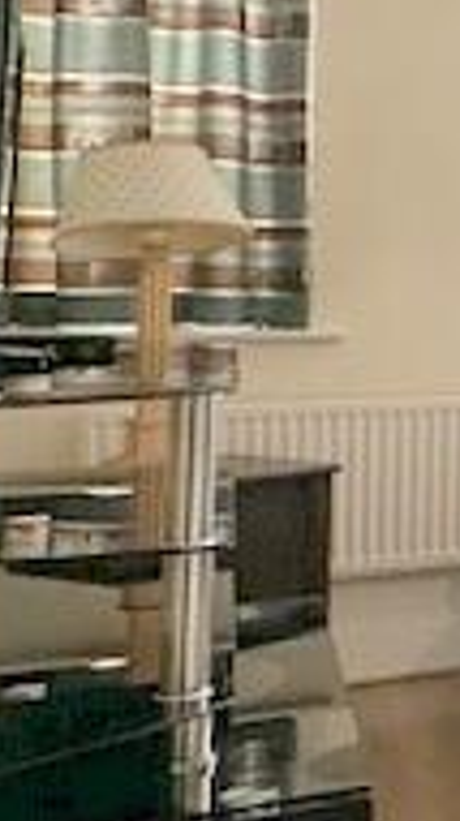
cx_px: 1328
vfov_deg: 32.6
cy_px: 288
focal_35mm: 64
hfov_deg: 11.7
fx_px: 1392
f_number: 2.2
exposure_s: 1/111
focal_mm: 2.22
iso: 40
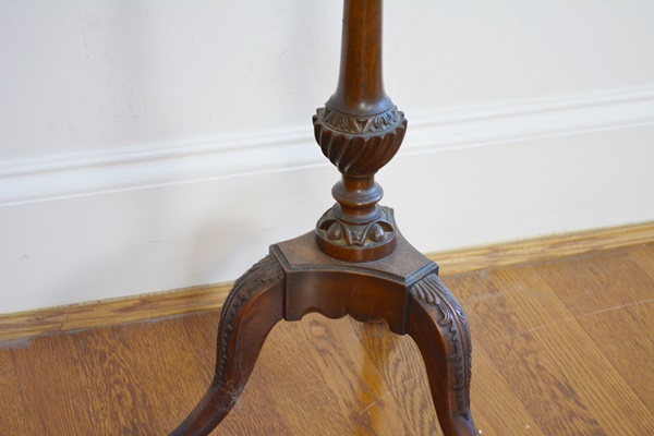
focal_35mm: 82
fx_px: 1499
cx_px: 327
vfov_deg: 16.6
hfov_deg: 24.6
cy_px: 218
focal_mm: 55
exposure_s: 1/40
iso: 800
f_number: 5.6
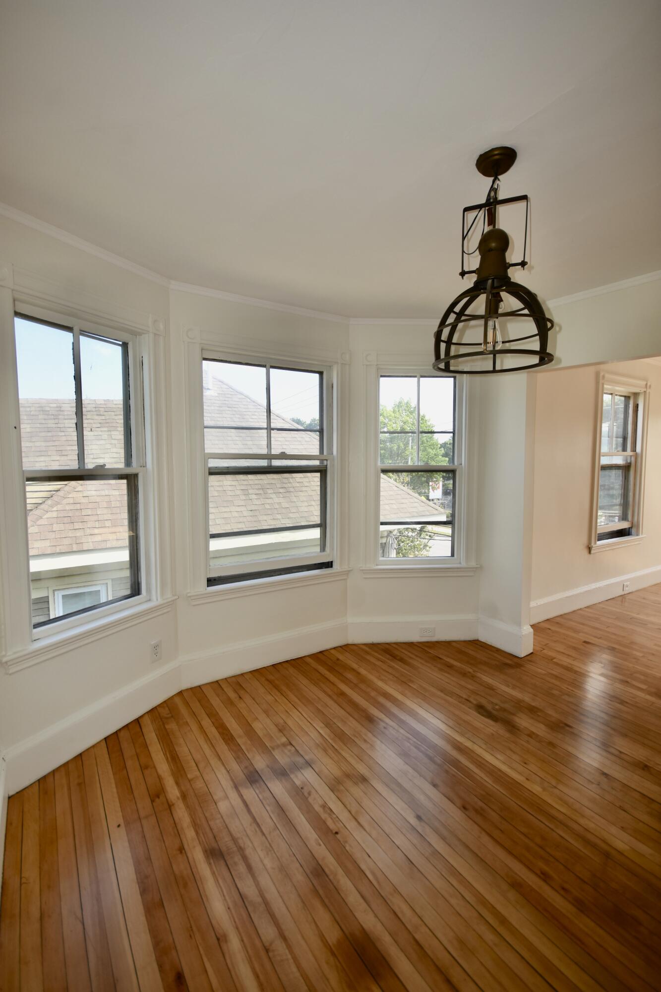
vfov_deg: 100.4
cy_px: 496
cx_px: 330
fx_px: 413
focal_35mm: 15
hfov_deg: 77.3
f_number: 4
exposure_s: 1/125
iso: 100
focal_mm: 10
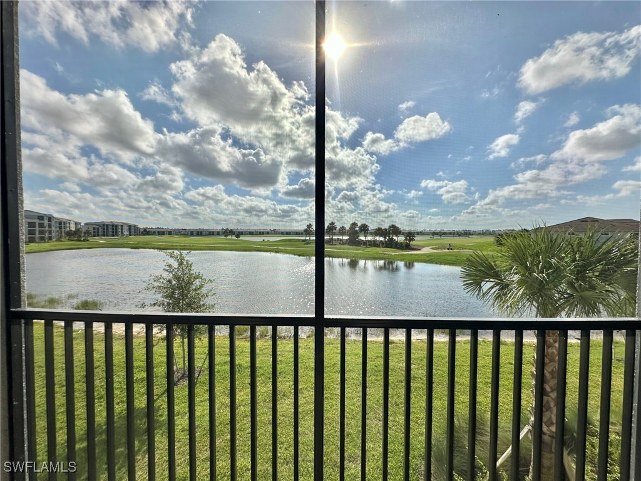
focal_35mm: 14
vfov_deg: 85.7
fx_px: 259
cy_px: 240
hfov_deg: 102.1
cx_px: 320
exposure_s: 1/3861
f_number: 2.2
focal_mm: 2.22
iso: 50
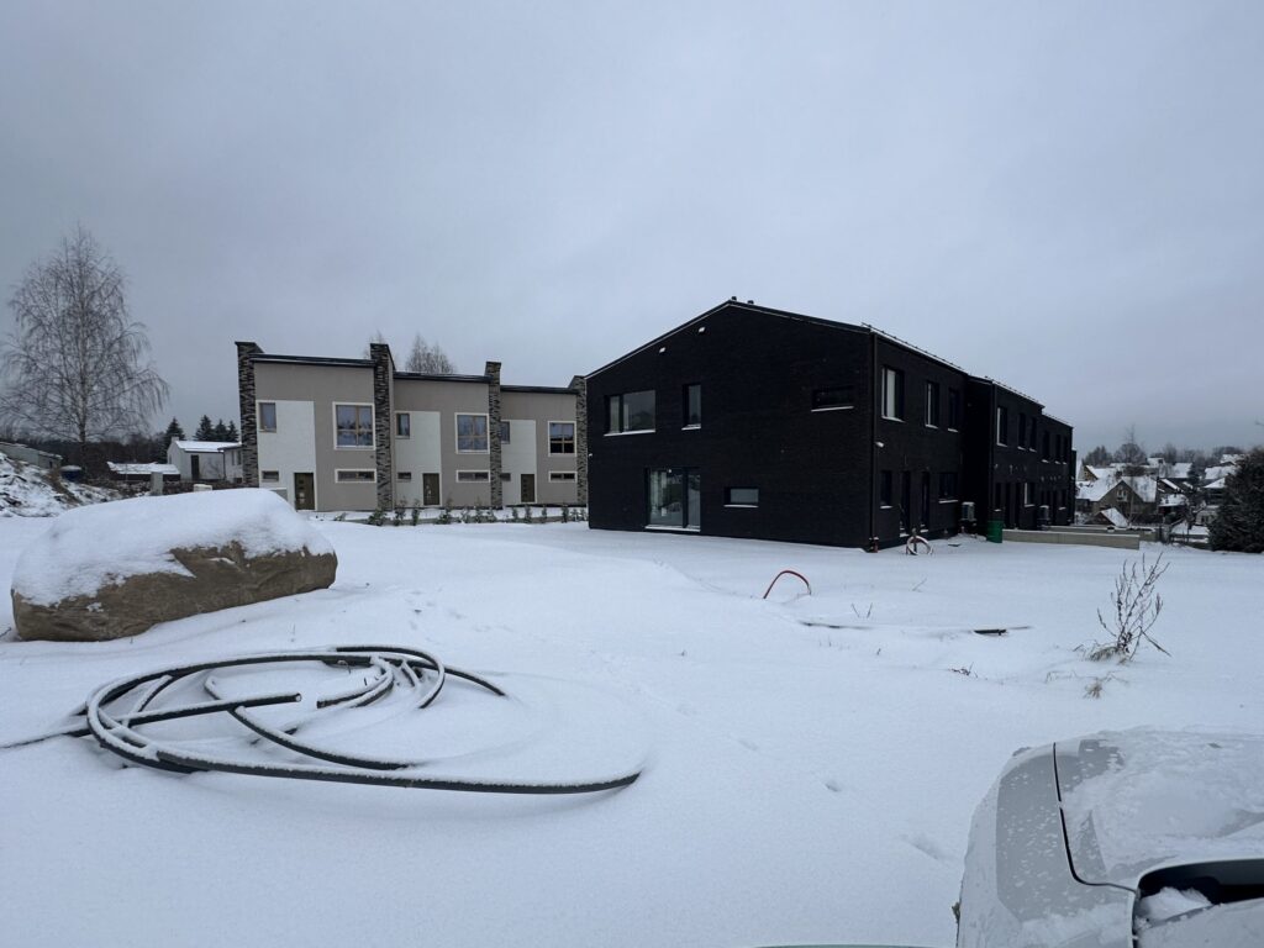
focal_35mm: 14
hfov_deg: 102.1
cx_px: 632
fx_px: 511
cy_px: 474
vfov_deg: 85.7
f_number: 2.2
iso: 50
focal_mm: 2.22
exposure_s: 1/769
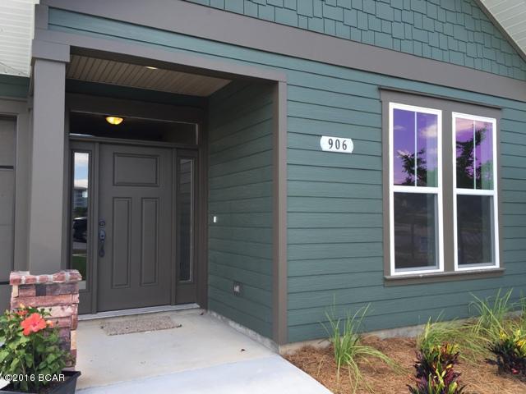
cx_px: 263
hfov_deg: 61.7
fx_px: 441
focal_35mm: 29
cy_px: 197
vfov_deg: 48.2
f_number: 2.2
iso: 32
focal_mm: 4.15
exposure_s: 1/286
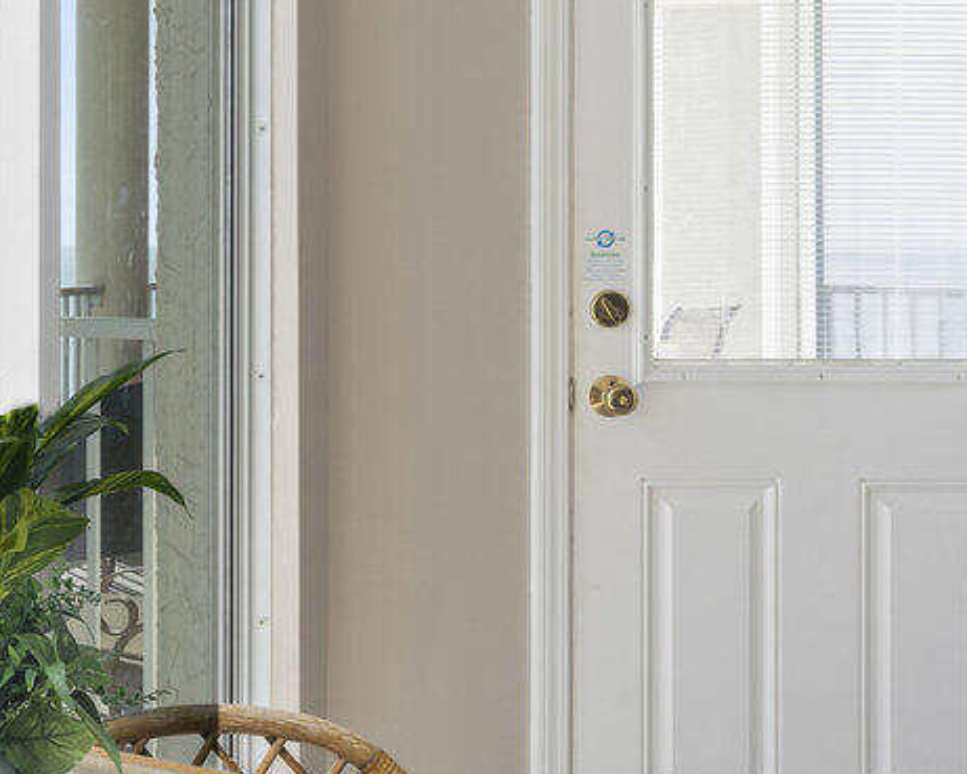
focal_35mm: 57
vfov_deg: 26.5
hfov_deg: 28.8
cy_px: 234
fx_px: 1632
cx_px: -180
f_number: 9
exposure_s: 1/60
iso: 320
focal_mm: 20
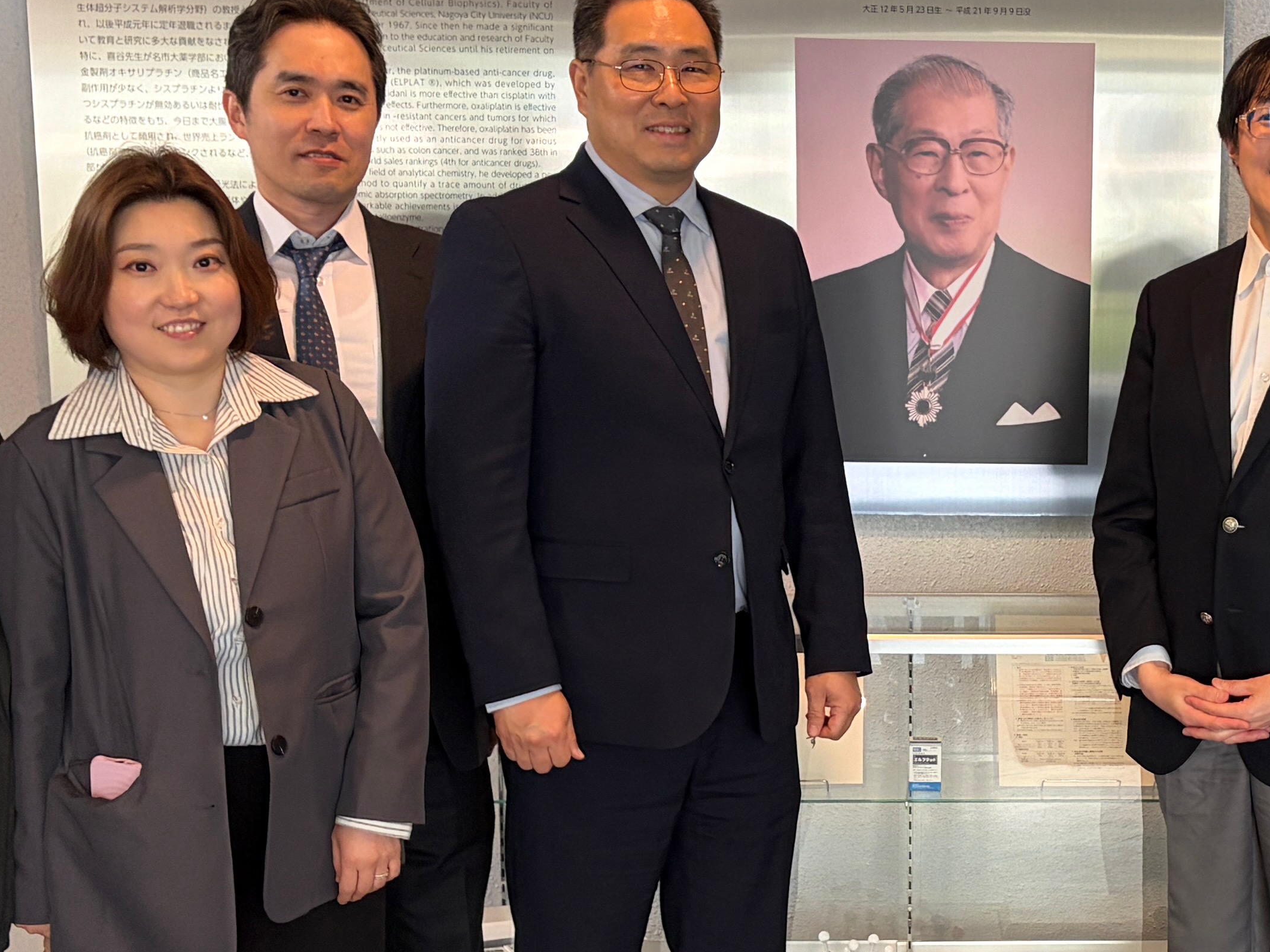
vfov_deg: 20.9
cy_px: 686
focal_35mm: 70
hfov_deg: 27.2
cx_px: 1037
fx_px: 2568
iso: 250
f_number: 1.6
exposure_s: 1/60
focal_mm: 5.96
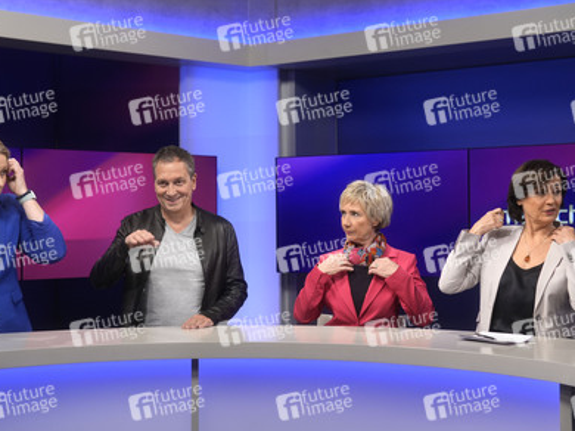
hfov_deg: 38.2
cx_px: 275
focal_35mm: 50
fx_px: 830
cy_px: 218
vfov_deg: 29.1
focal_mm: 30
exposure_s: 1/320
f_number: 2.2
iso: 640
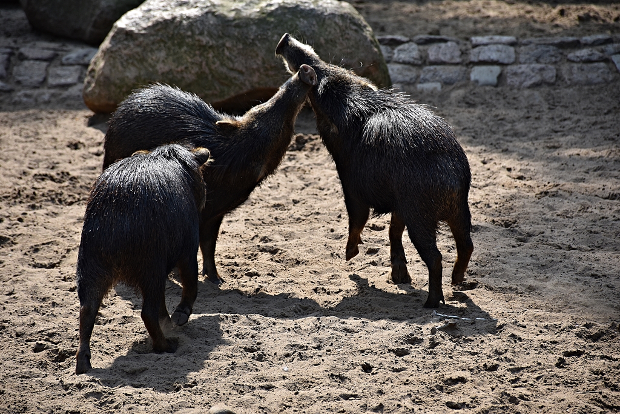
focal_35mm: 210
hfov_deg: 9.8
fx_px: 3617
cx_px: 310
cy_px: 207
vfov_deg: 6.5
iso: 320
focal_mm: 140
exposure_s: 1/500
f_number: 5.6
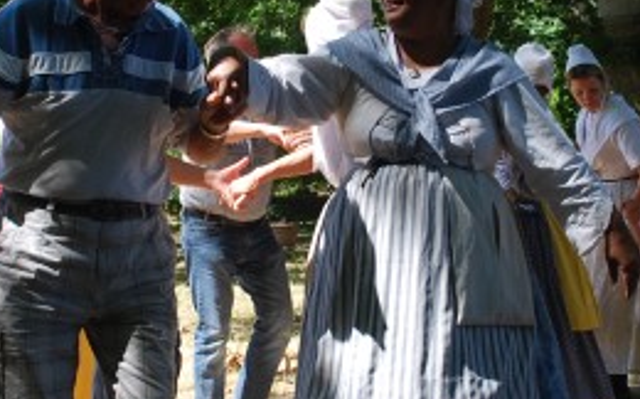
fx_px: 1446
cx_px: 298
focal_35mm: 83
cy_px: 87
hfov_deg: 24.9
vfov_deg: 15.6
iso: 100
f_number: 5.6
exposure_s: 1/125
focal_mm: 22
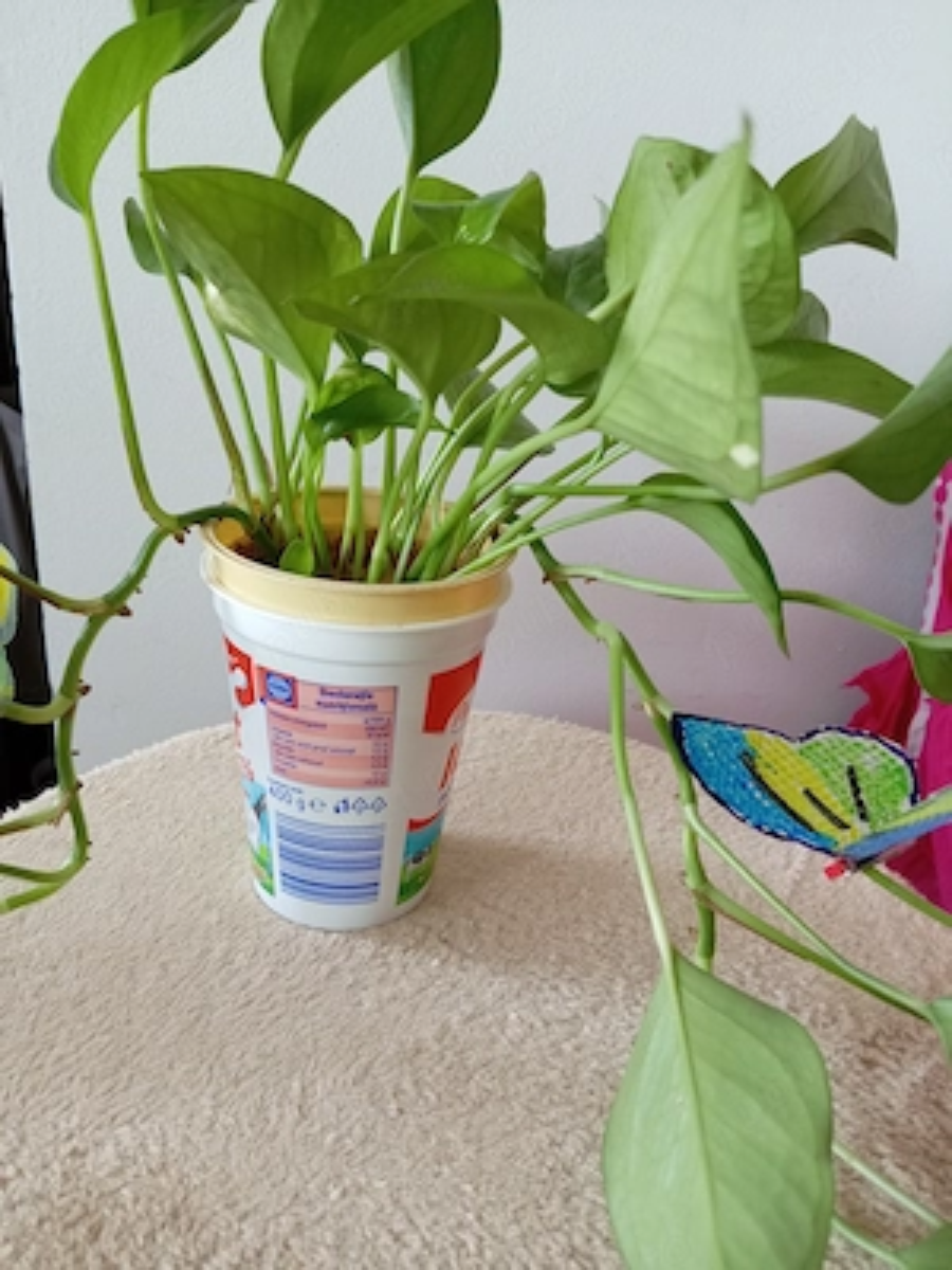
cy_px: 635
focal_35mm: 27
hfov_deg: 51.4
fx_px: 990
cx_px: 476
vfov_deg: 65.3
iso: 803
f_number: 1.8
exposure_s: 1/25
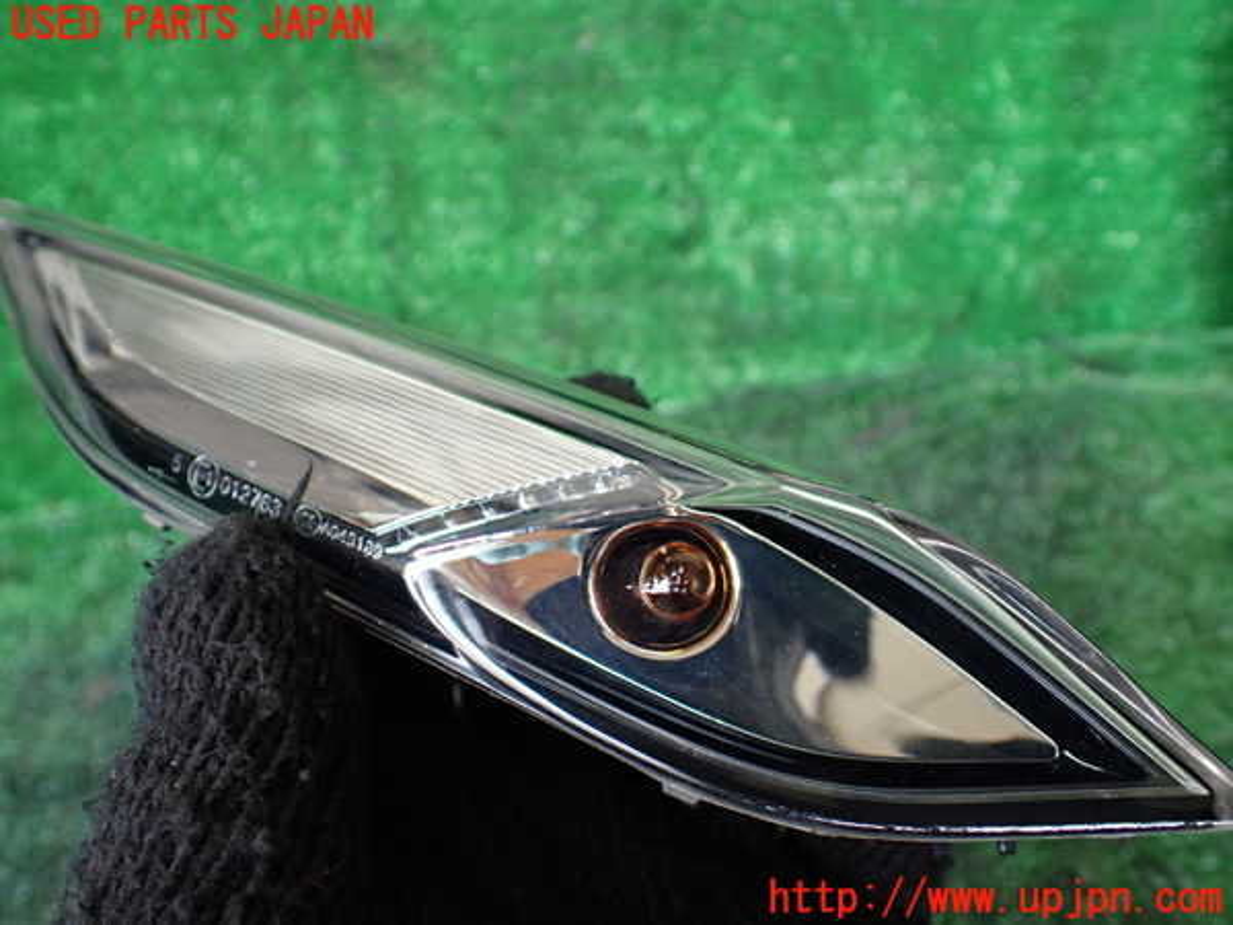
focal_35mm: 30
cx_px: 616
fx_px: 1069
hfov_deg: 60.0
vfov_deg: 46.8
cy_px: 462
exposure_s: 1/125
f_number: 2.3
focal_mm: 5.4
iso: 320
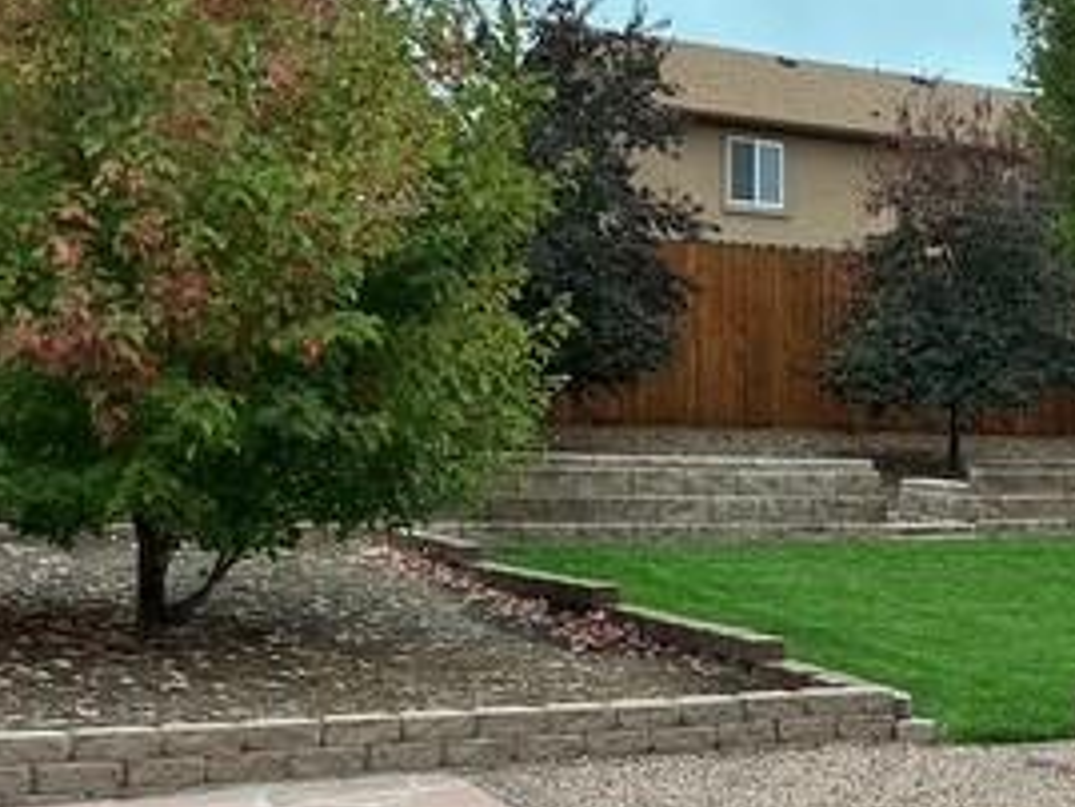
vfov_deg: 21.0
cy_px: 659
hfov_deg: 27.4
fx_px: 2144
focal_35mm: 69
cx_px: 911
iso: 25
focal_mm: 3
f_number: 1.8
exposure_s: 1/240
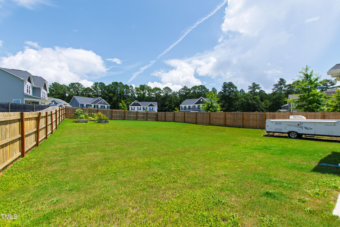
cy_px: 114
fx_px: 142
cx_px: 170
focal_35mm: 15
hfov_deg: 100.4
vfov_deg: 77.3
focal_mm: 10
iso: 100
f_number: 8
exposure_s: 1/160
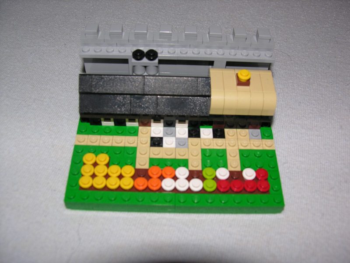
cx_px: 175
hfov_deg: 50.1
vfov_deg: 38.7
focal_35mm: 37
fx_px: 374
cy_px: 132
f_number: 2.8
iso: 50
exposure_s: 1/60.1
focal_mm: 9.5
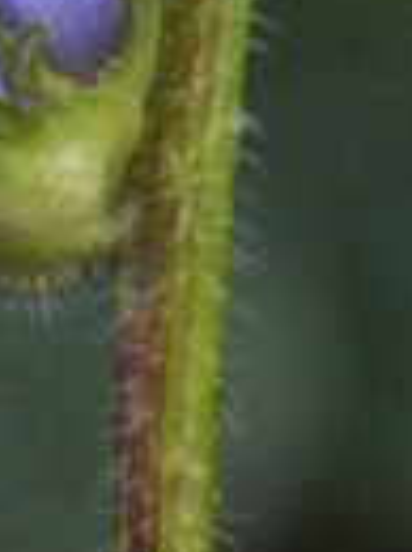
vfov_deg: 3.0
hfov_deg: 2.2
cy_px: -251
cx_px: 431
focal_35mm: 667
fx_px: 10620
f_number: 8
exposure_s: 1/160
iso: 1000
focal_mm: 60
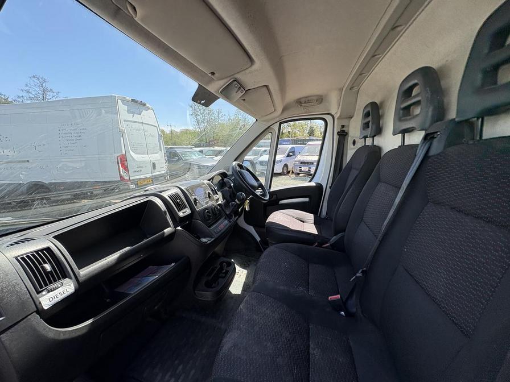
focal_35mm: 14
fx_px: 206
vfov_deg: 85.7
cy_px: 191
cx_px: 255
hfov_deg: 102.1
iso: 64
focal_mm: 2.22
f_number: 2.2
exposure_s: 1/435
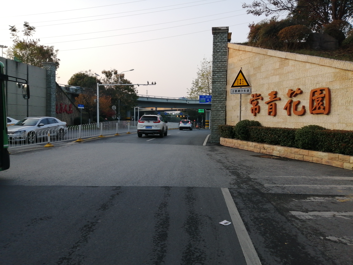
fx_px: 265
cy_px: 132
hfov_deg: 67.3
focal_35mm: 26
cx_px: 176
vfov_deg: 53.1
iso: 50
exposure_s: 1/313
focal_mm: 3.6
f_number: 1.8
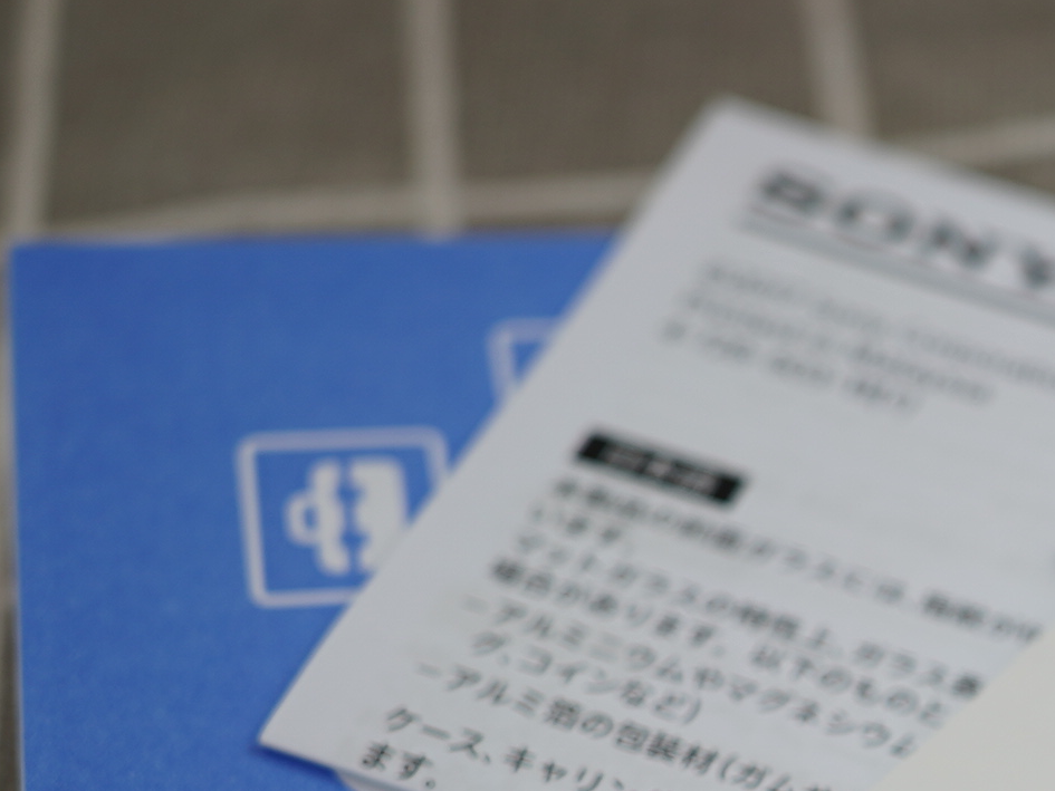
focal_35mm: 107
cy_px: 949
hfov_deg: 17.4
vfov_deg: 13.5
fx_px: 3261
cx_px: 1312
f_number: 3.2
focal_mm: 35
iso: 100
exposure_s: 1/80
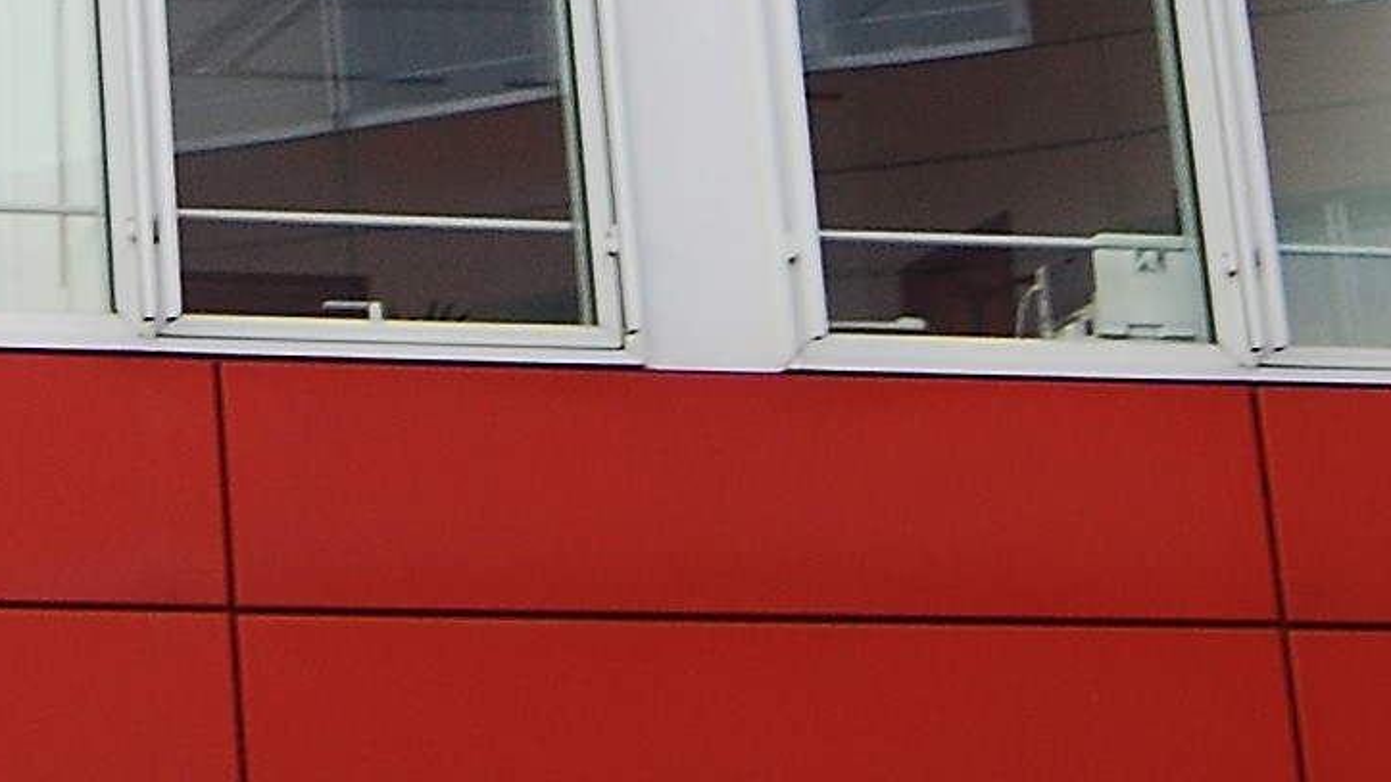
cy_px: -940
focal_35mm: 185
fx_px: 6822
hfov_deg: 11.5
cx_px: 69
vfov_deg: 6.3
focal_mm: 22
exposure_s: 1/80
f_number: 4.5
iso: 200
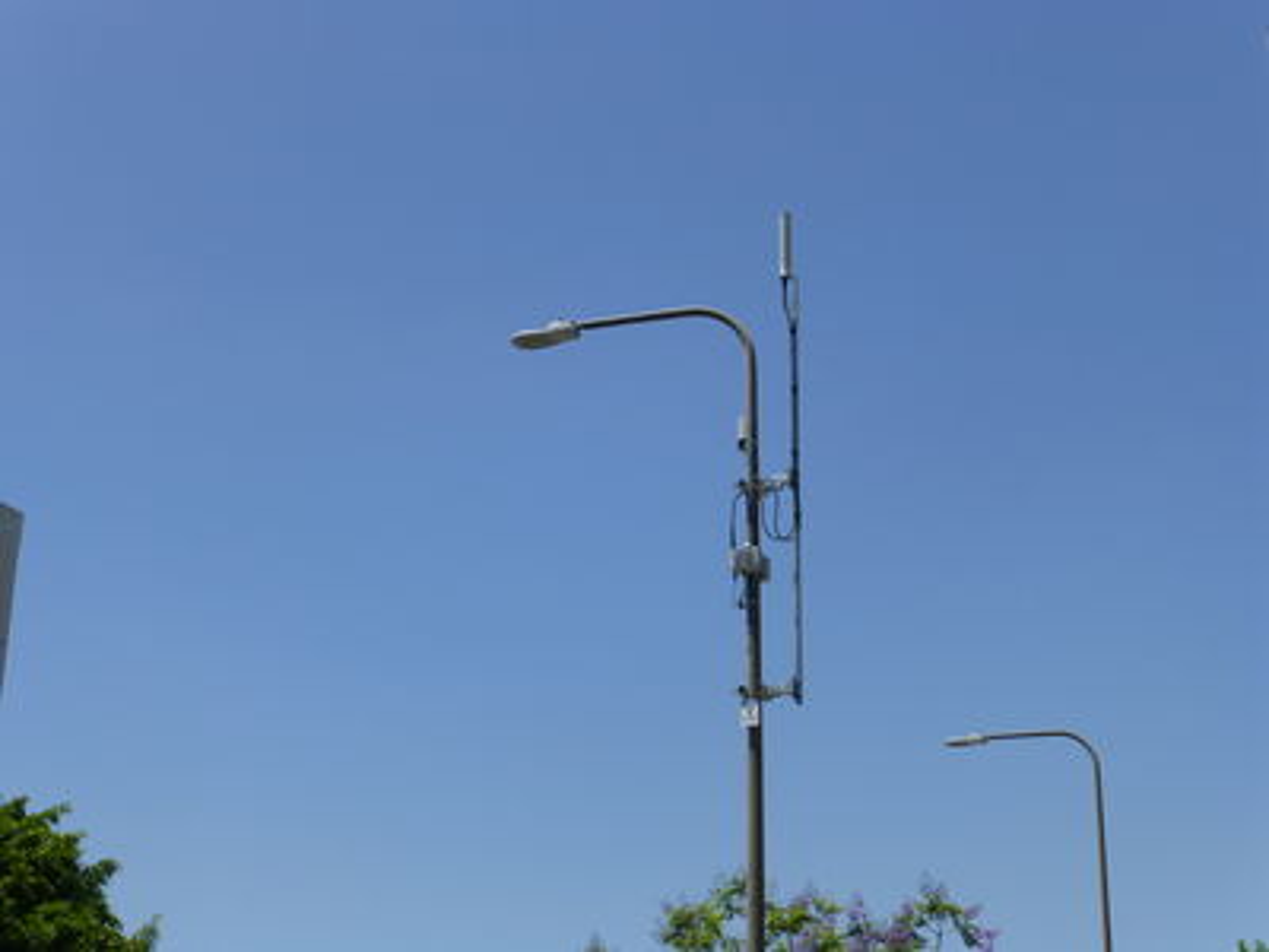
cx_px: 634
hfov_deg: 33.2
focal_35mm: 58
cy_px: 476
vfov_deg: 25.2
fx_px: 2126
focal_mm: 10.3
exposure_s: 1/800
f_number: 4.7
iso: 100
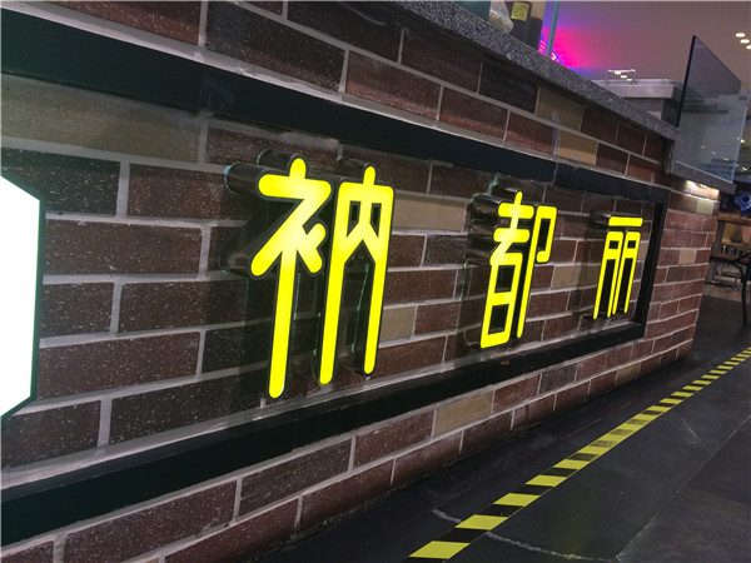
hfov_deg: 61.7
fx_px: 629
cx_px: 376
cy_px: 282
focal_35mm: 29
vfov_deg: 48.2
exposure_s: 1/33
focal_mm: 4.15
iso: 40
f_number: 2.2
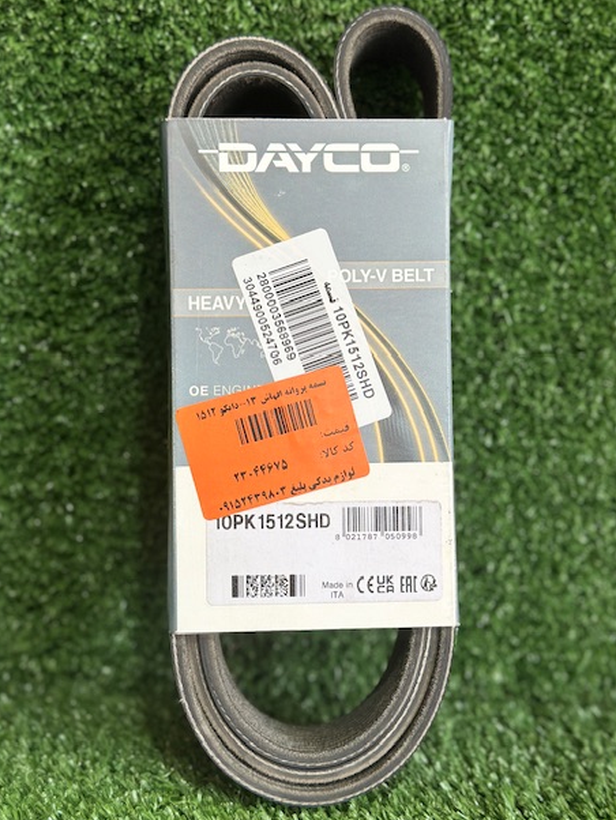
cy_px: 410
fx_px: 1209
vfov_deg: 37.5
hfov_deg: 28.6
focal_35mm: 51
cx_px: 323
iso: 100
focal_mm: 6.86
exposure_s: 1/100
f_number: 1.78
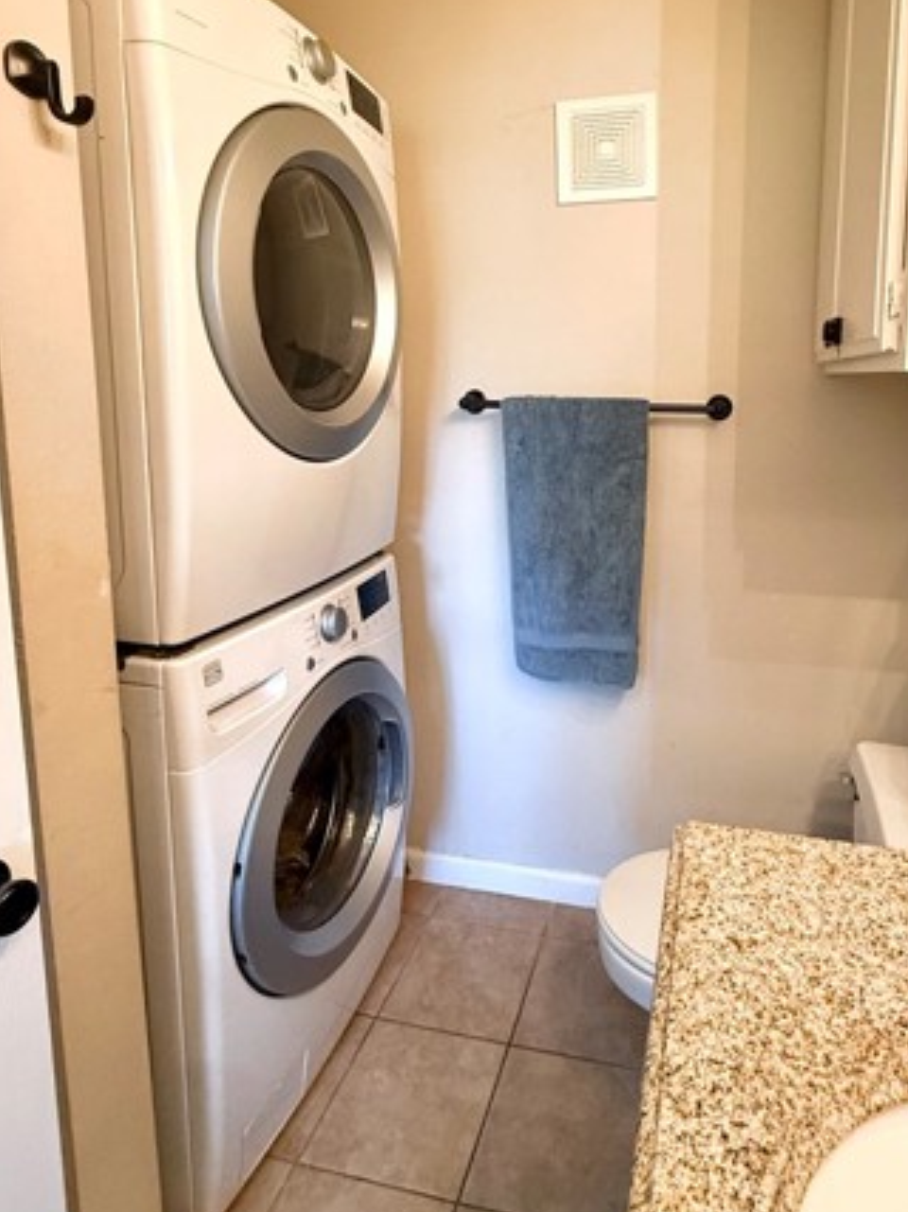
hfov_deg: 62.3
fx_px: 735
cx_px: 585
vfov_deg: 78.1
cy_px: 483
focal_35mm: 21
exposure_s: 1/60
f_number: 2.2
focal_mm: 2.22
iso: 400
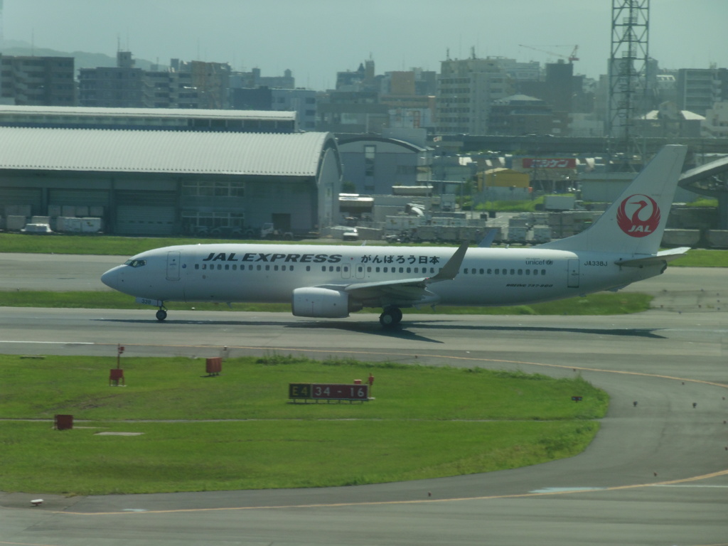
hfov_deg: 8.0
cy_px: 273
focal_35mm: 249
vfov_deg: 6.0
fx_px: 5237
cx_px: 364
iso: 100
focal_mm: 44.4
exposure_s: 1/320
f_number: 6.3
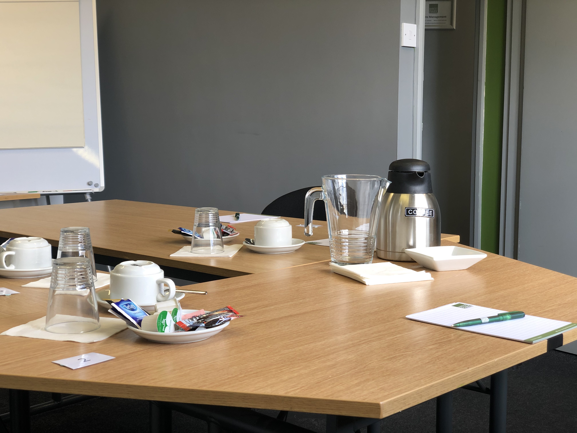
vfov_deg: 28.0
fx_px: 867
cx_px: 288
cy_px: 216
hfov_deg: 36.8
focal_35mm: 52
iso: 16
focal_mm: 6
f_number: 2.4
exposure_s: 1/50
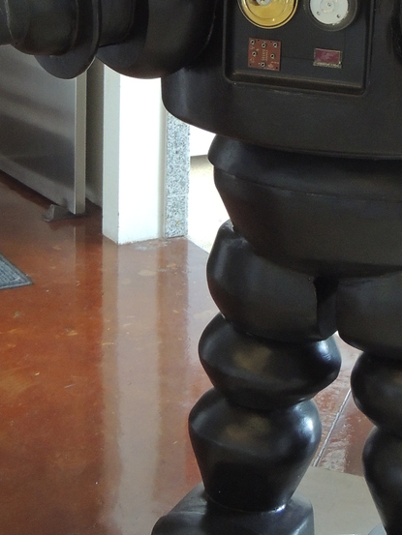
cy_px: 69
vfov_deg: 23.6
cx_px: 294
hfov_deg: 18.1
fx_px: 1254
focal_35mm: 81
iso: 400
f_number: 3.3
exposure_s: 1/25
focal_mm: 6.2
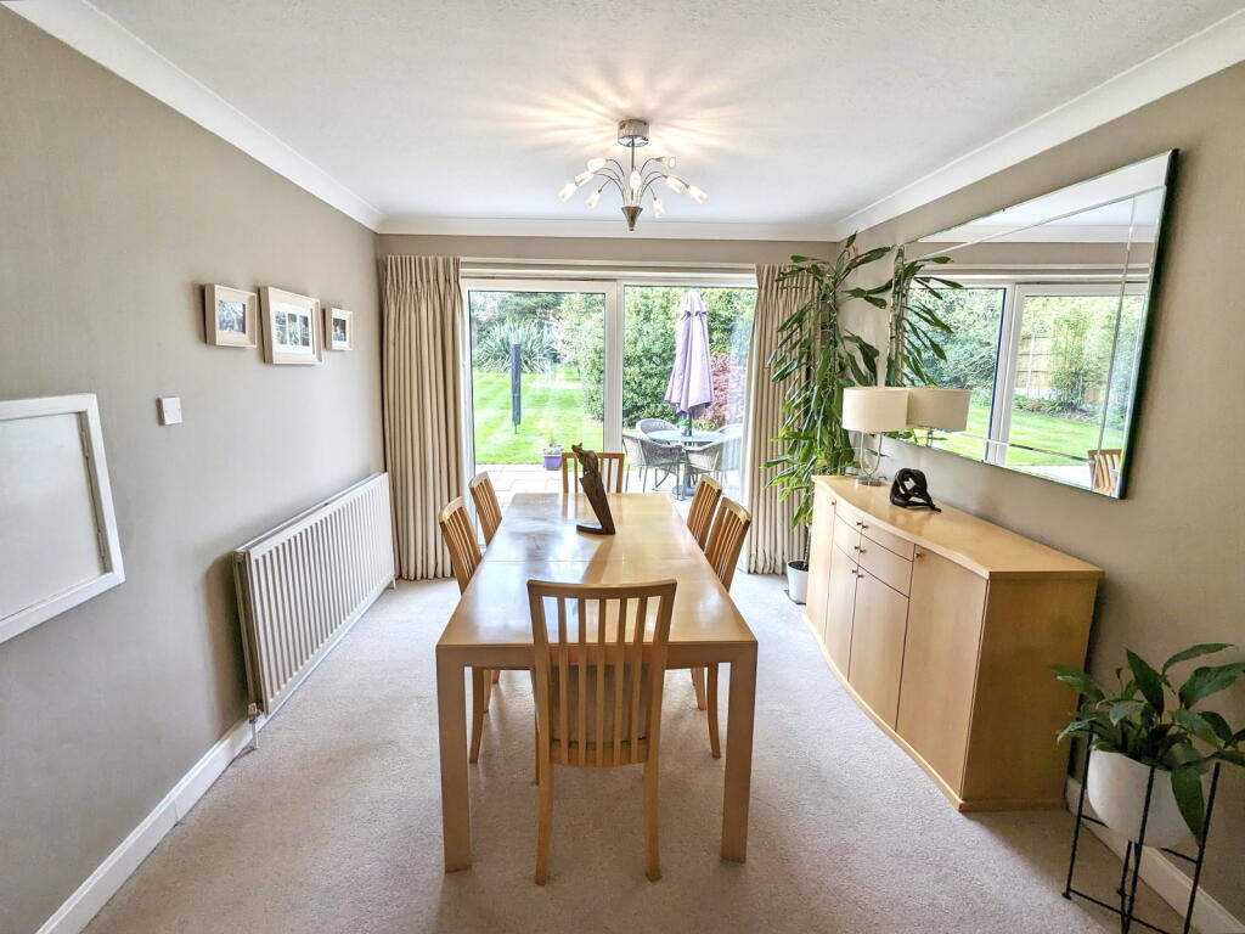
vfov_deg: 78.1
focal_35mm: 16
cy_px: 467
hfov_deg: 94.5
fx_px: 575
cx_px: 622
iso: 46
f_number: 2.2
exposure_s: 1/172
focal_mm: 2.35
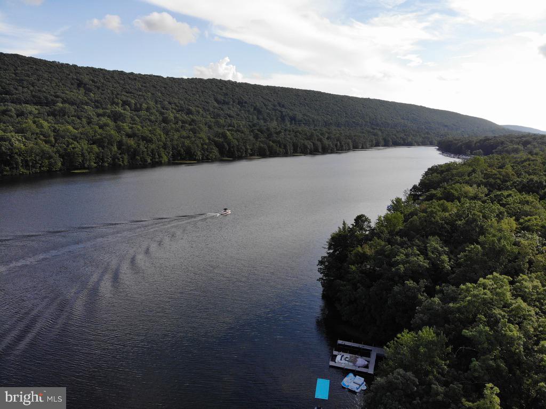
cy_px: 204
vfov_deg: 56.8
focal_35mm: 24
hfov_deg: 71.6
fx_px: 378
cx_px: 273
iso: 100
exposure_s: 1/760
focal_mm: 4.5
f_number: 2.8
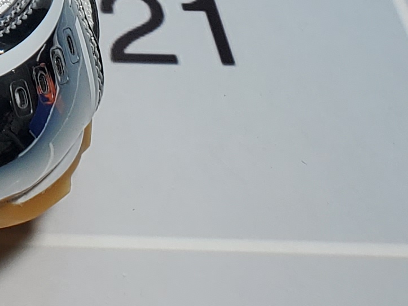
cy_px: -394
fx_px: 1709
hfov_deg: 12.0
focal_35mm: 145
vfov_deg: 9.3
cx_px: -438
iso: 50
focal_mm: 4.3
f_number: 2.4
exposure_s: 1/346
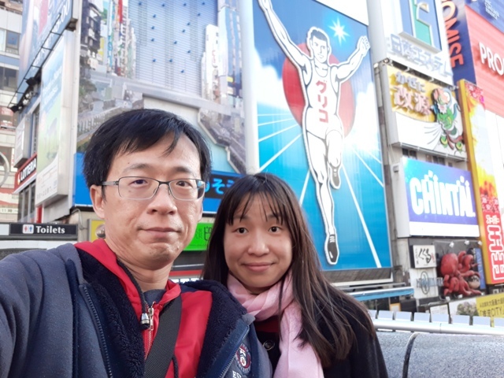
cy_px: 189
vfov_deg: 49.7
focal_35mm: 28
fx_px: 408
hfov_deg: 63.4
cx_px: 252
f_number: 1.9
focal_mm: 3.34
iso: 64
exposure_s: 1/120
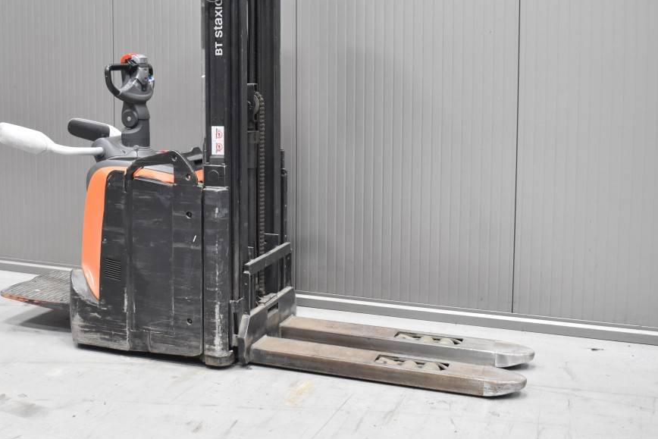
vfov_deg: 28.1
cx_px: 224
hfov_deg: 40.9
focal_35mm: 48
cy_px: 144
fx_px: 872
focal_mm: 23
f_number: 4.5
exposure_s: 1/30
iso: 1600
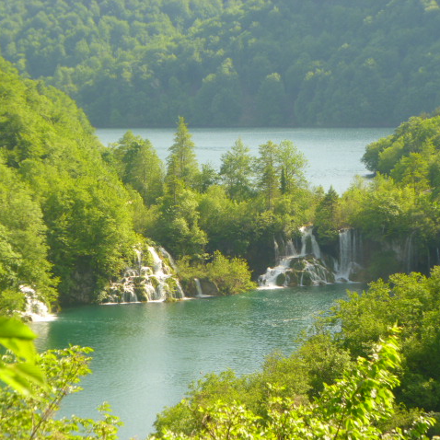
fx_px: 1855
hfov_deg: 13.5
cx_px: 224
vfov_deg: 13.5
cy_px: 220
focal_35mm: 129
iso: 80
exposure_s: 1/125
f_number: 4.8
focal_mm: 19.5
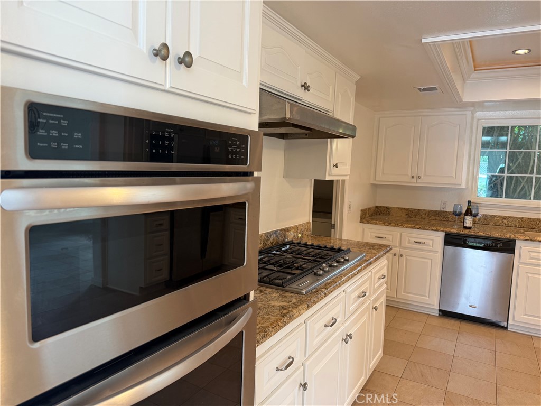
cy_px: 203
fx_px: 375
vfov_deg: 56.8
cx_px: 270
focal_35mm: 24
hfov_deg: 71.6
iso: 160
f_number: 1.78
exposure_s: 1/60
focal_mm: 6.76
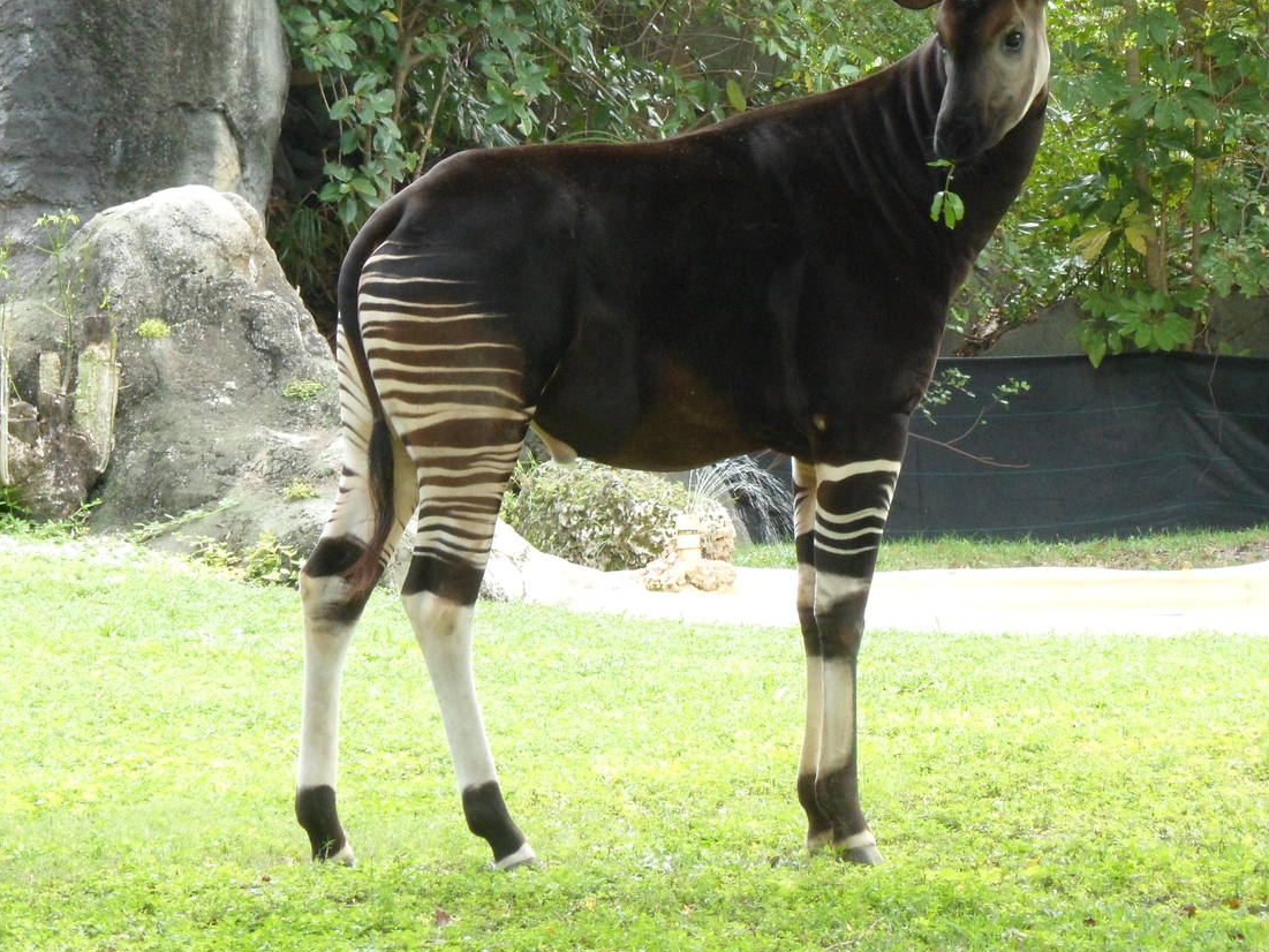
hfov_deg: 6.8
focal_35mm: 292
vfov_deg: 5.1
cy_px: 275
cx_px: 919
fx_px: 10706
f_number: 5.6
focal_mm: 36.2
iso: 200
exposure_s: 1/60
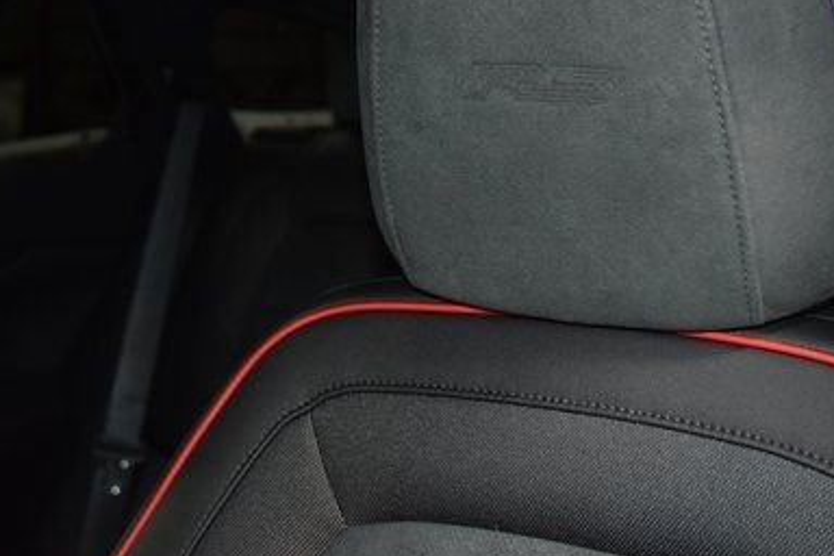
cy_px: 108
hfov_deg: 33.0
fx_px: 1390
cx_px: 573
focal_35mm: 60
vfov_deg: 22.3
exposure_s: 1/50
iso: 1800
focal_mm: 24
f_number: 3.8
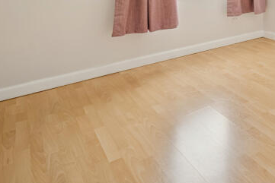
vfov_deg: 32.1
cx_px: 259
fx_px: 260
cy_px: -38
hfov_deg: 48.4
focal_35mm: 34
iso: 250
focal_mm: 12
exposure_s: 1/25
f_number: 8
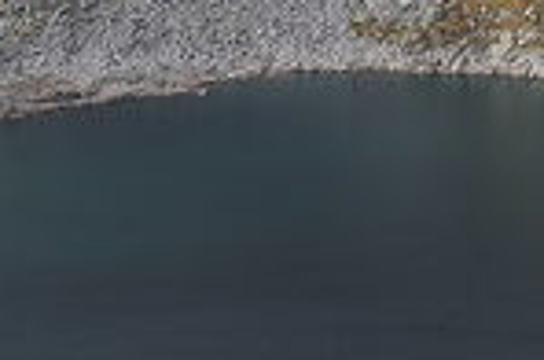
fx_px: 4599
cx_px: 923
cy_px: 154
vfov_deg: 4.5
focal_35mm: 305
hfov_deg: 6.6
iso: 100
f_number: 11
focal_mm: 50
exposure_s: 1/125
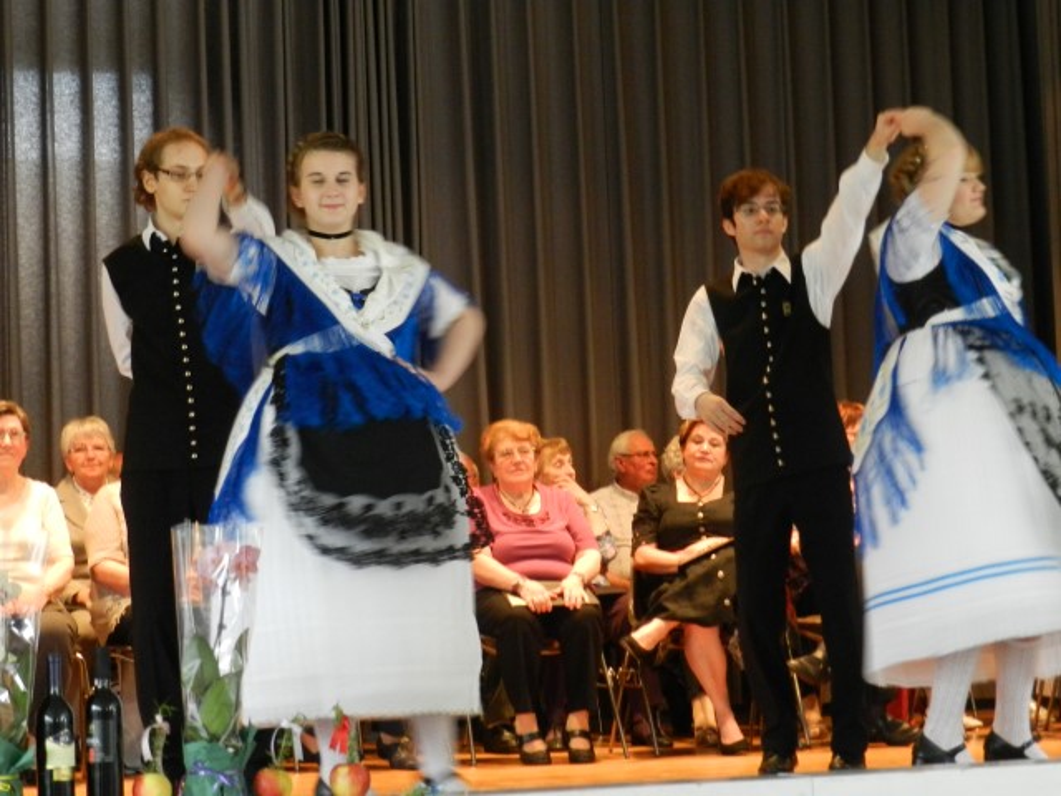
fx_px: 2575
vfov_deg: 17.6
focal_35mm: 84
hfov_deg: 23.3
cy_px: 398
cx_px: 530
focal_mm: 14.9
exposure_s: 1/40
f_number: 4.4
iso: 800
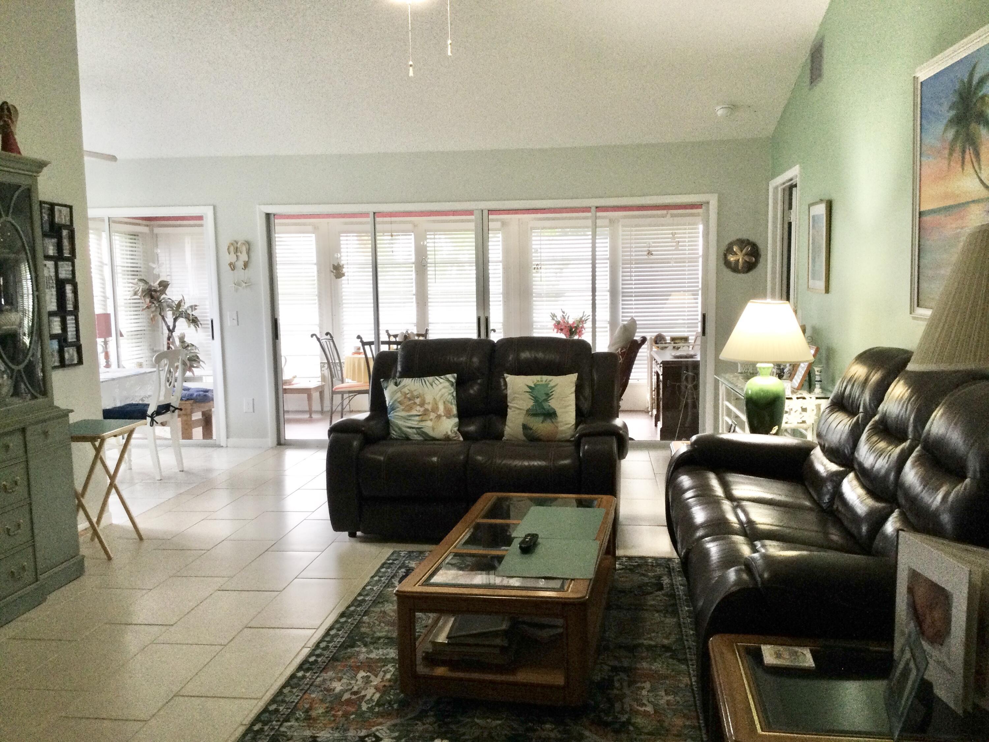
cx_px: 494
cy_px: 371
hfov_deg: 58.4
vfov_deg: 45.4
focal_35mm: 31
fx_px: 886
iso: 64
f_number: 2.4
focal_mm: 3.3
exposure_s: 1/30
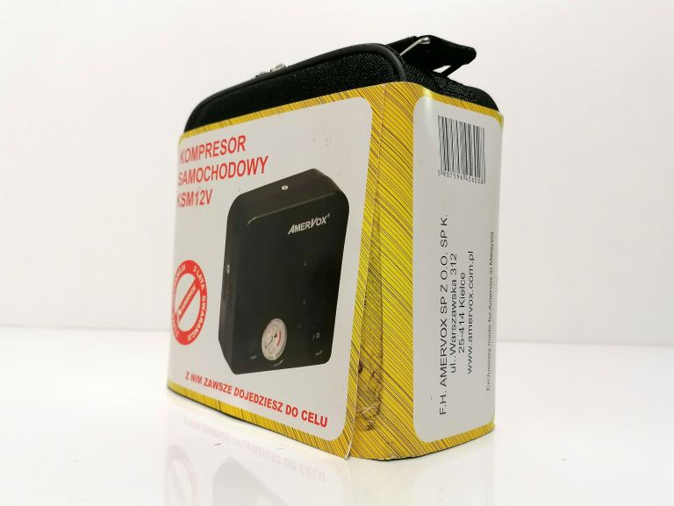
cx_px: 337
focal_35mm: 31
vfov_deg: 45.5
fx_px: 604
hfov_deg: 58.3
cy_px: 253
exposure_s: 1/50
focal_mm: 4.75
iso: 100
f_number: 1.8
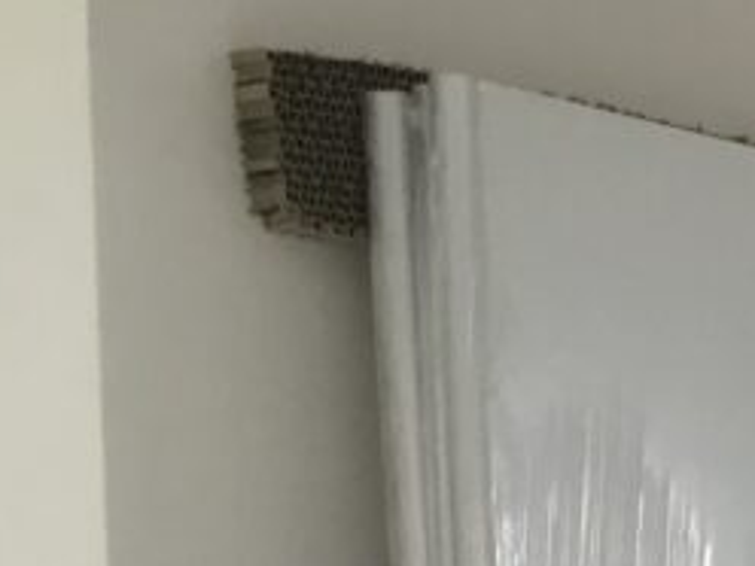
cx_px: 1206
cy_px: 1041
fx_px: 2792
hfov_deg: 14.2
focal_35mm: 128
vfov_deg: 10.8
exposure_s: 1/30
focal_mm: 3.3
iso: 32
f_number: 2.4
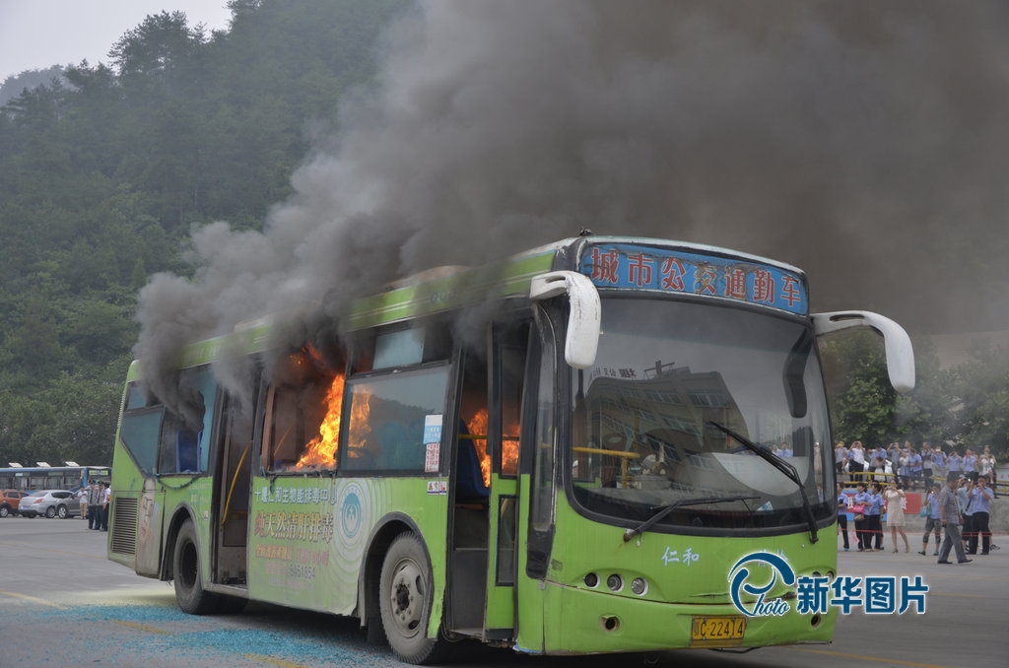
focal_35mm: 48
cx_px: 504
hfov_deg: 41.2
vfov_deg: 27.9
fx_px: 1342
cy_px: 334
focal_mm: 32
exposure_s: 1/250
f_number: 4.2
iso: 200
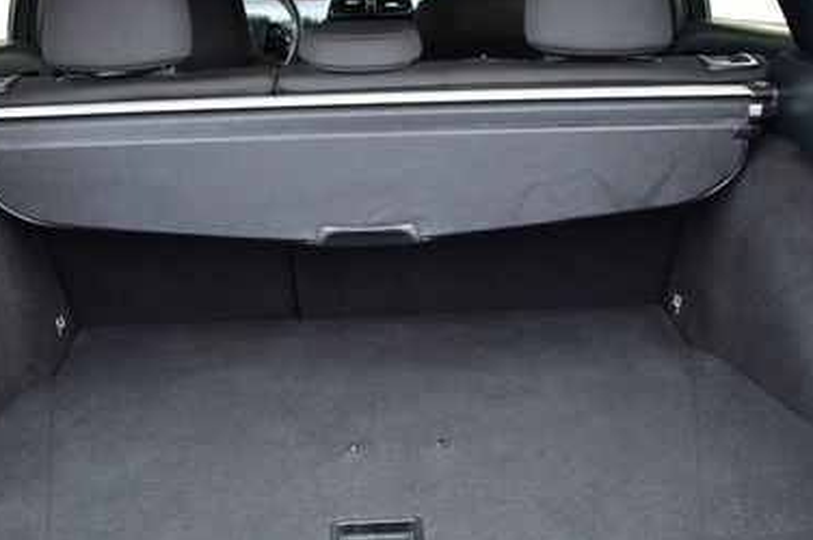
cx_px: 419
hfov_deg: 42.8
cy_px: 369
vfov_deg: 29.0
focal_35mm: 46
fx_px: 1038
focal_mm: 18
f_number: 6.3
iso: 400
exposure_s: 1/15
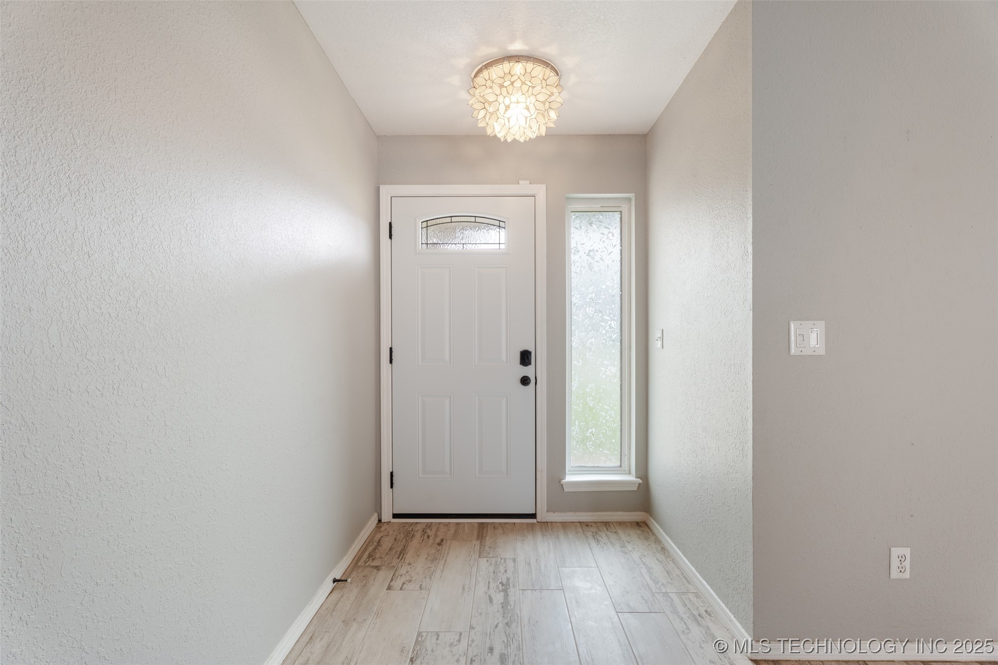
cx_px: 499
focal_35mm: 16
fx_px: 443
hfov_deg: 96.7
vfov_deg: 73.7
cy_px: 332
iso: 250
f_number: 9
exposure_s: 1/2.5
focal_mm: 16
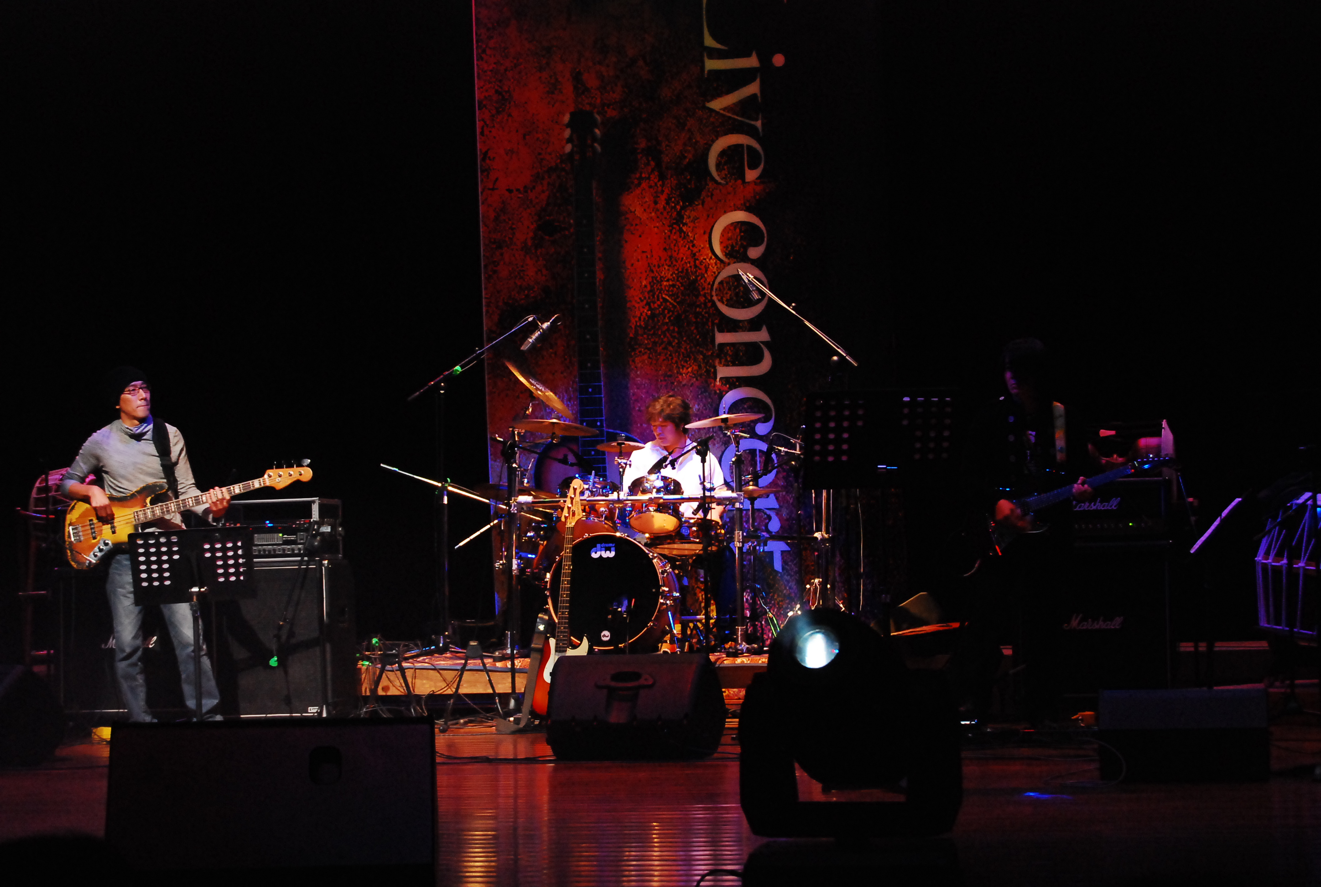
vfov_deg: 16.6
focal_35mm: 82
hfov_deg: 24.6
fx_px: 3034
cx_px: 660
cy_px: 444
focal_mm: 55
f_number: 5.6
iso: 1600
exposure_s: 1/50
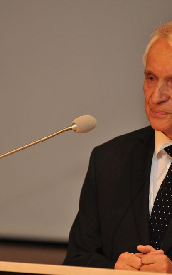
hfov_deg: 3.1
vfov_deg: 4.9
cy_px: 138
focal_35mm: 427
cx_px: 129
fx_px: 3199
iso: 1000
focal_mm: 185
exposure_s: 1/100
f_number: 3.2
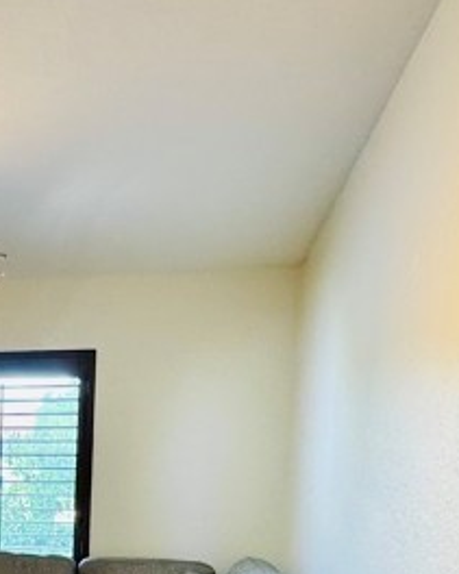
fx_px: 901
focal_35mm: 53
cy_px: 567
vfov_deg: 32.6
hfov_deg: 25.2
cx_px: -117
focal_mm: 2.22
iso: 250
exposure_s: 1/60
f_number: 2.2
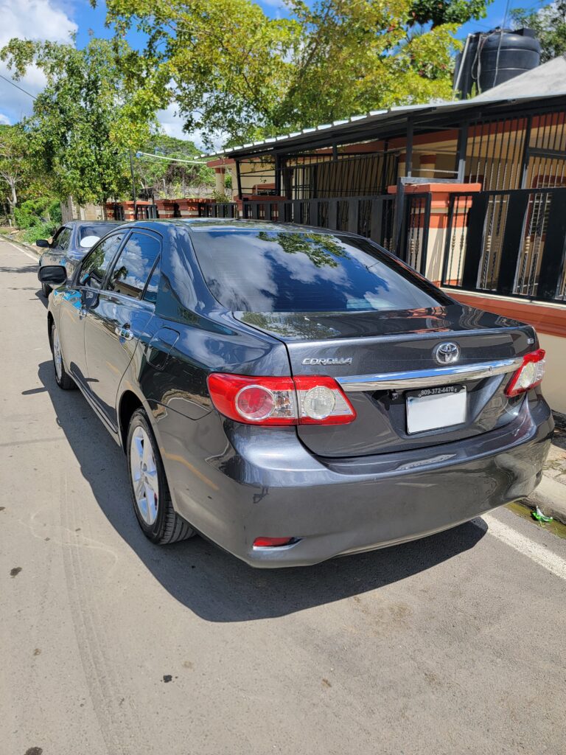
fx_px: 523
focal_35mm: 24
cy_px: 378
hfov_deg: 56.8
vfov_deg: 71.6
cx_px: 283
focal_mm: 6.7
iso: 16
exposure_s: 1/833
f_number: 1.8
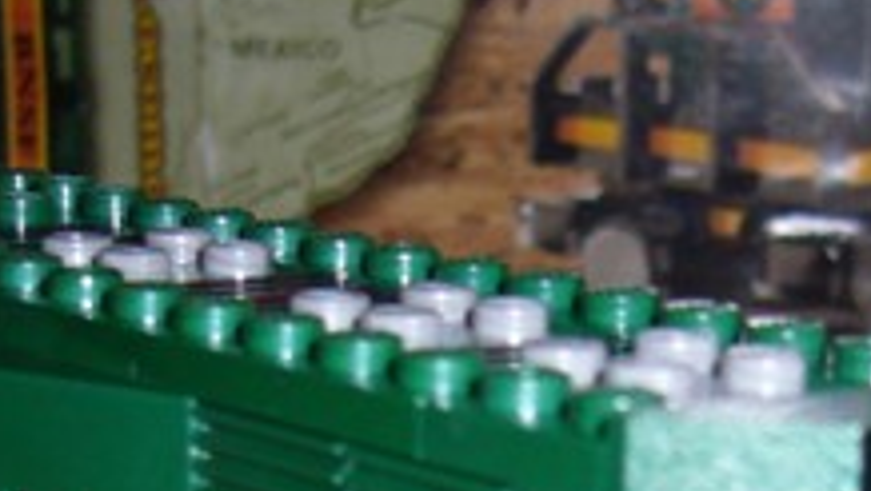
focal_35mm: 140
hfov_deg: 15.3
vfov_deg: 8.5
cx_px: 603
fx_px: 3236
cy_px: 727
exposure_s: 1/60
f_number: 2.8
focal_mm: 5.8
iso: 80
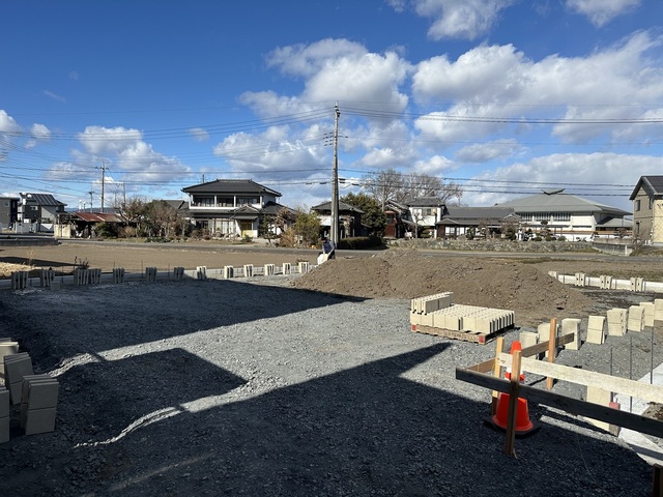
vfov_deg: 56.8
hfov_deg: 71.6
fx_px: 460
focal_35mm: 24
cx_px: 332
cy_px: 248
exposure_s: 1/5848
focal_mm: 6.86
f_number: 1.78
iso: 80
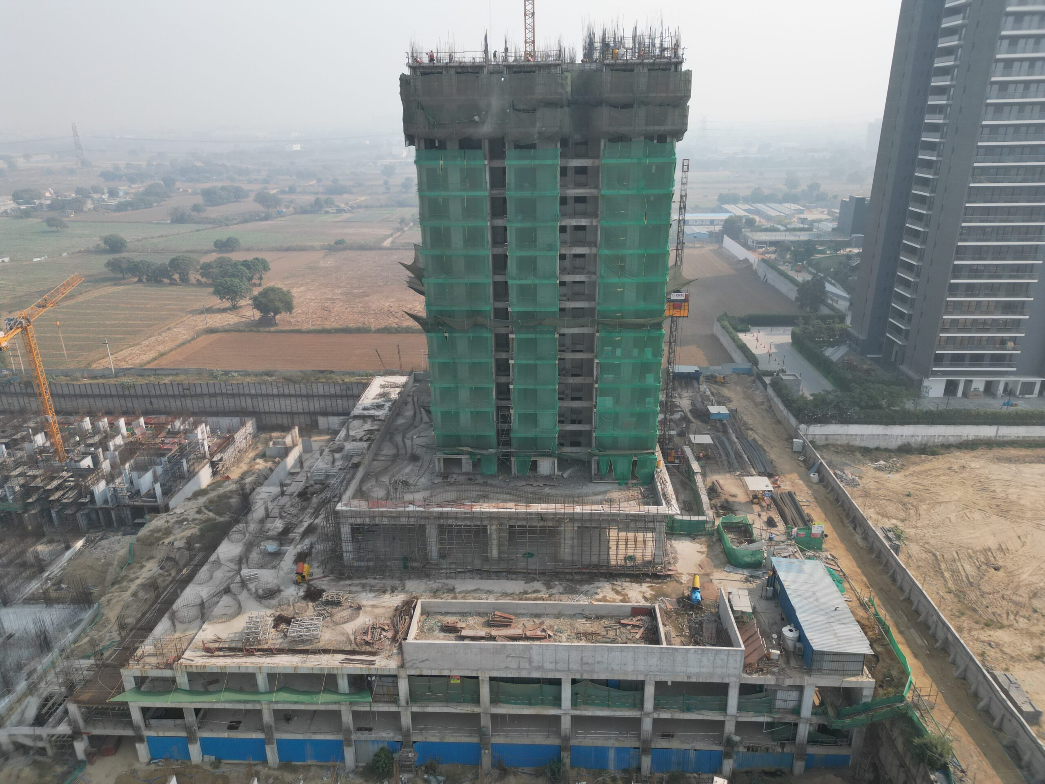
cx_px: 522
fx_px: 725
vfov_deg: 56.8
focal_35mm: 24
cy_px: 392
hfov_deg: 71.6
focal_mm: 6.72
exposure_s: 1/2500
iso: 150
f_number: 1.7
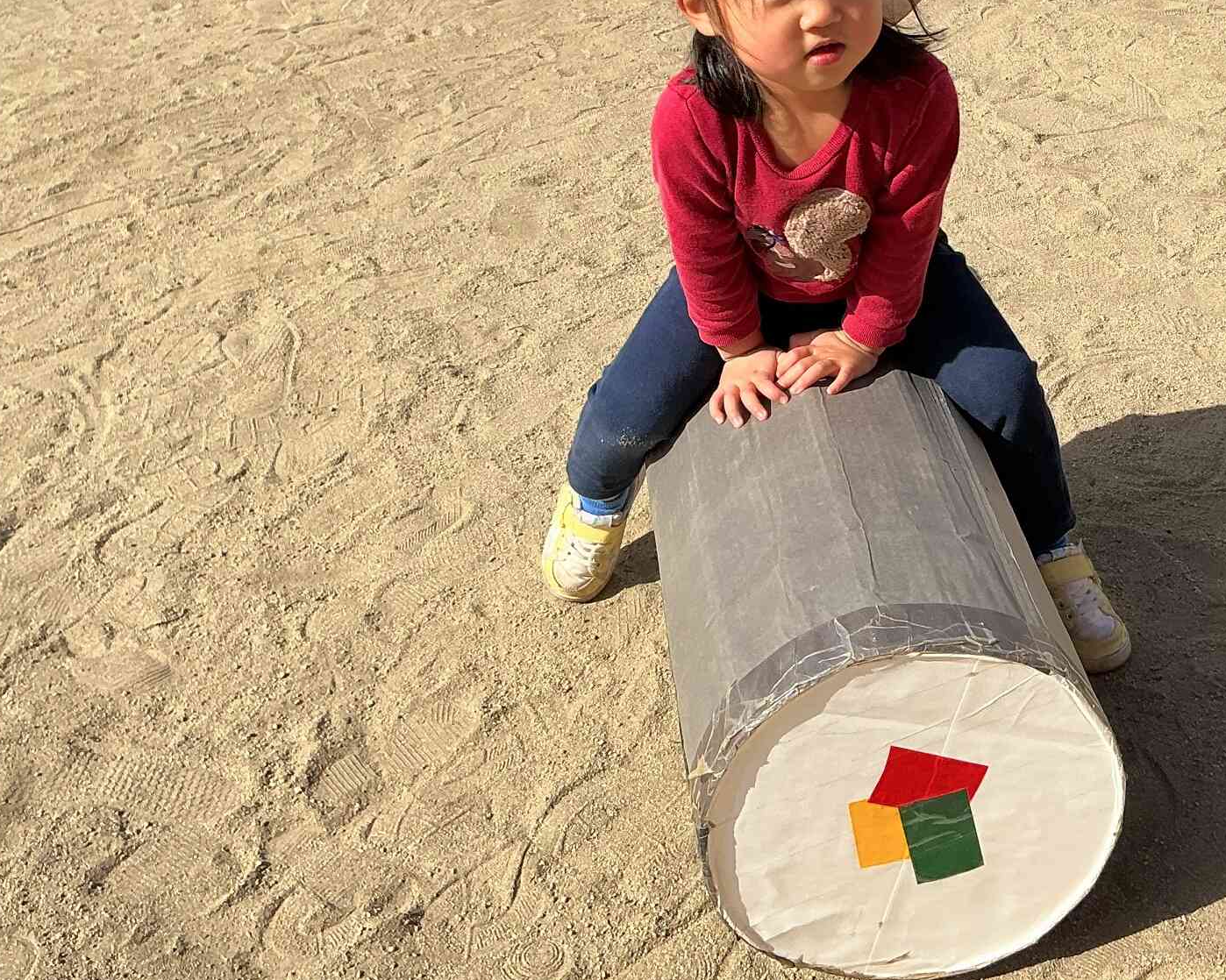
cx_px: 839
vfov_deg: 30.4
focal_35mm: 49
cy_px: 258
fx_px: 1778
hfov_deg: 37.5
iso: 25
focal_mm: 3
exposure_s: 1/2427
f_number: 1.8
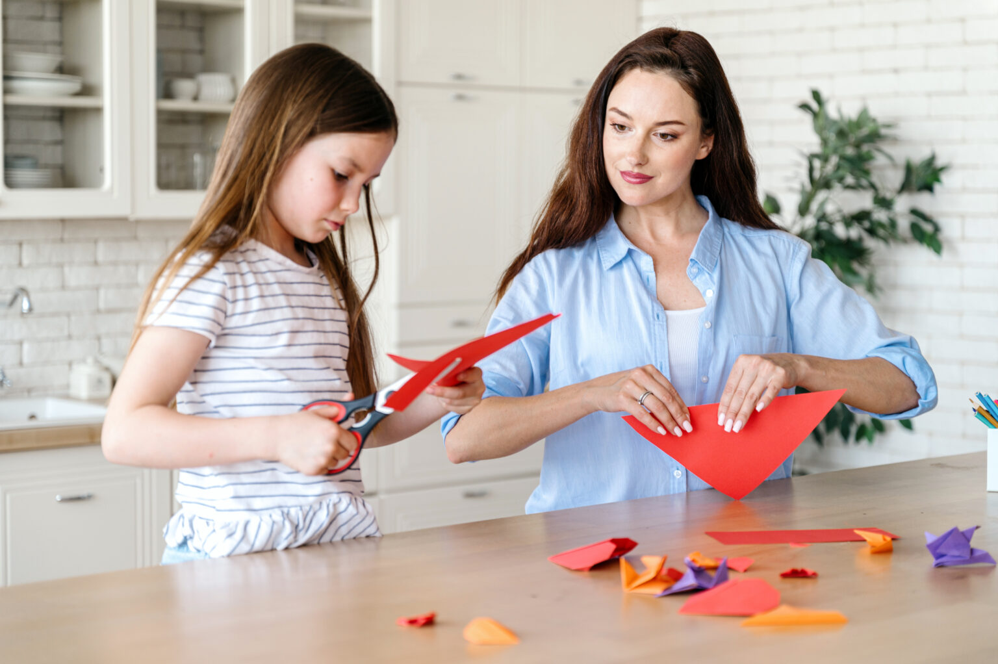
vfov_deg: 19.4
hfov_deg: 28.9
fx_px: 1939
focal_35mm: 70
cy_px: 332
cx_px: 499
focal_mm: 70
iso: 250
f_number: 2.8
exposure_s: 1/160
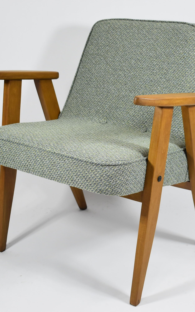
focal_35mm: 67
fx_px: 568
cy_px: 155
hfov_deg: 19.5
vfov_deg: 30.7
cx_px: 124
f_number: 4.2
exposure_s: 1/125
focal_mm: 29
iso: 1100
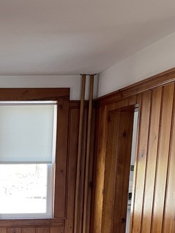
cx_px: -21
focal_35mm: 59
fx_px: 397
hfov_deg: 23.2
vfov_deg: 30.1
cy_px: 241
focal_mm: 4.2
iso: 125
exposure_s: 1/60
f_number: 1.6
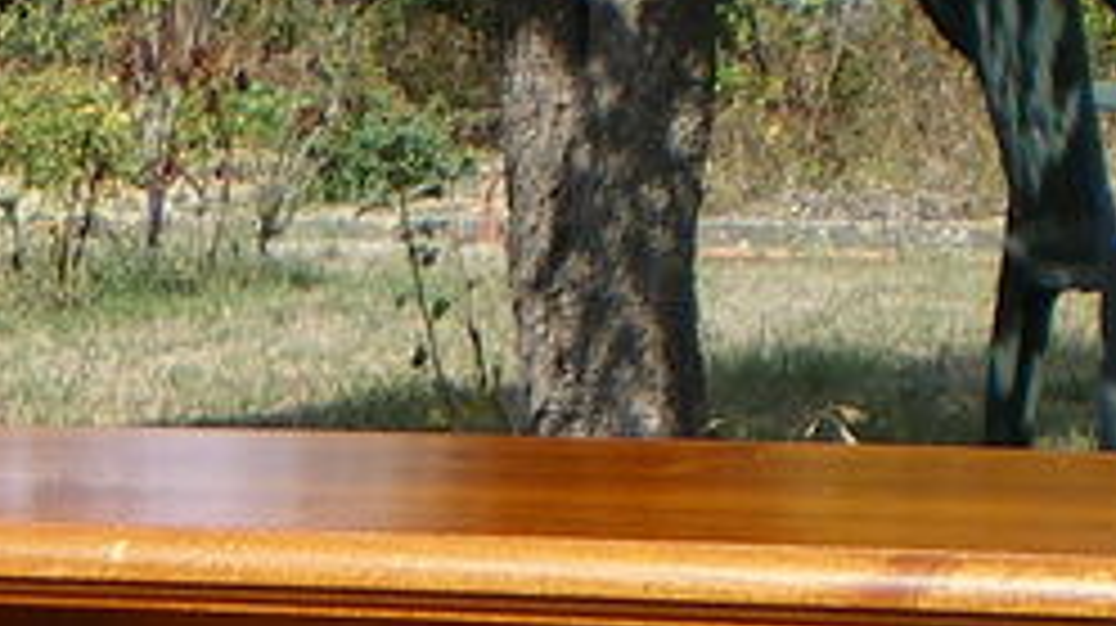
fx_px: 4938
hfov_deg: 12.5
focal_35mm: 167
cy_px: 1405
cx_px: -382
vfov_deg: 6.9
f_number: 4.6
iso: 64
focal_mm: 6.3
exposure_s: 1/250
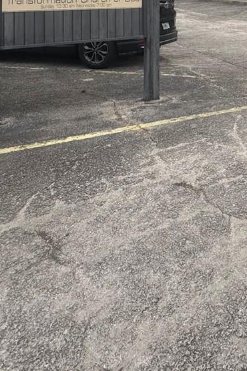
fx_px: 432
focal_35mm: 42
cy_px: -25
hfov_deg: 27.9
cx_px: 297
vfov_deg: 39.1
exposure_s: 1/214
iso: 40
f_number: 2.2
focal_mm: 2.22
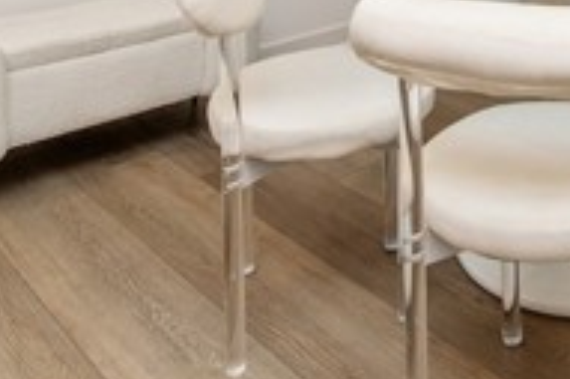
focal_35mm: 47
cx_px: 555
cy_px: -194
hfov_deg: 37.9
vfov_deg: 23.0
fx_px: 744
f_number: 4
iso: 200
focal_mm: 14
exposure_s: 1/60
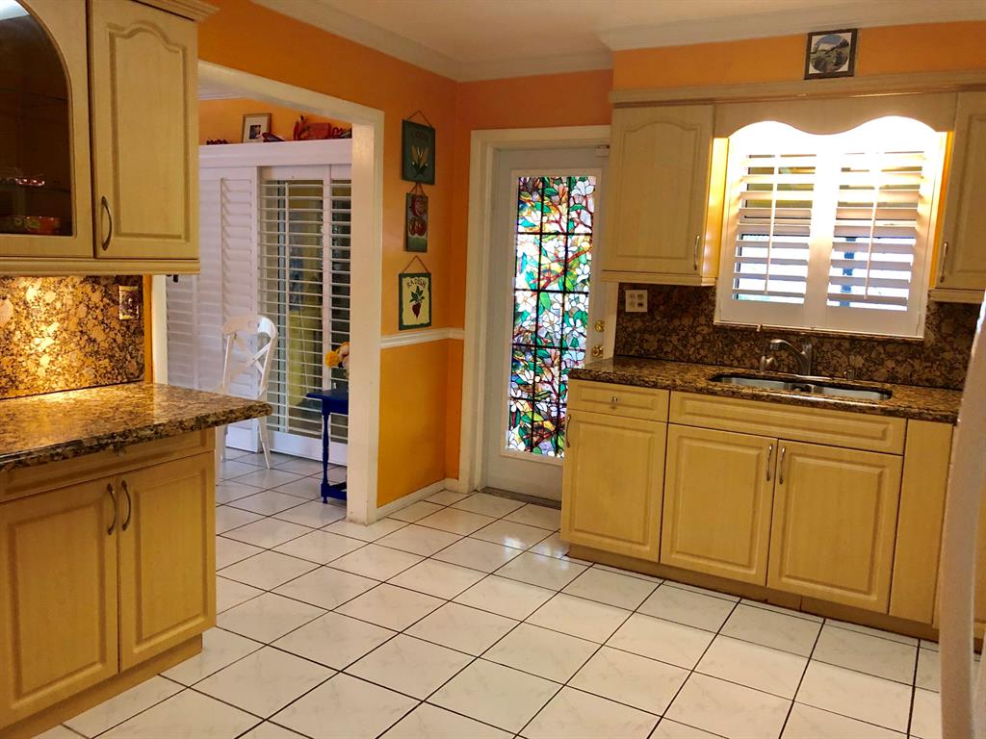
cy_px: 370
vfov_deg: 49.7
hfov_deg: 63.4
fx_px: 798
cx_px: 493
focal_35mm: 28
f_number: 1.8
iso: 80
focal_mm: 4
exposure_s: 1/15
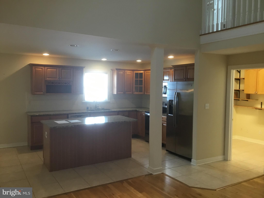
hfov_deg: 58.4
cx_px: 132
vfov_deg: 45.4
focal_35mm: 31
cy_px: 99
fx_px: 236
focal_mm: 3.3
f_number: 2.4
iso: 64
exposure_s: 1/30
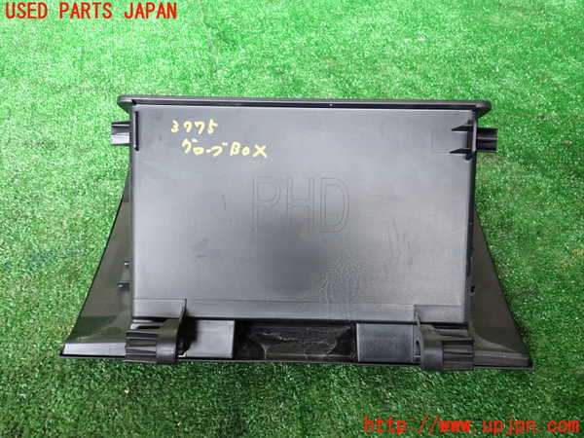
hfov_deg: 60.0
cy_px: 219
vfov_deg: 46.8
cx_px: 292
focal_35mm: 30
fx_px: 506
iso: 320
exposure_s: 1/30
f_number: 2.3
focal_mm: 5.4
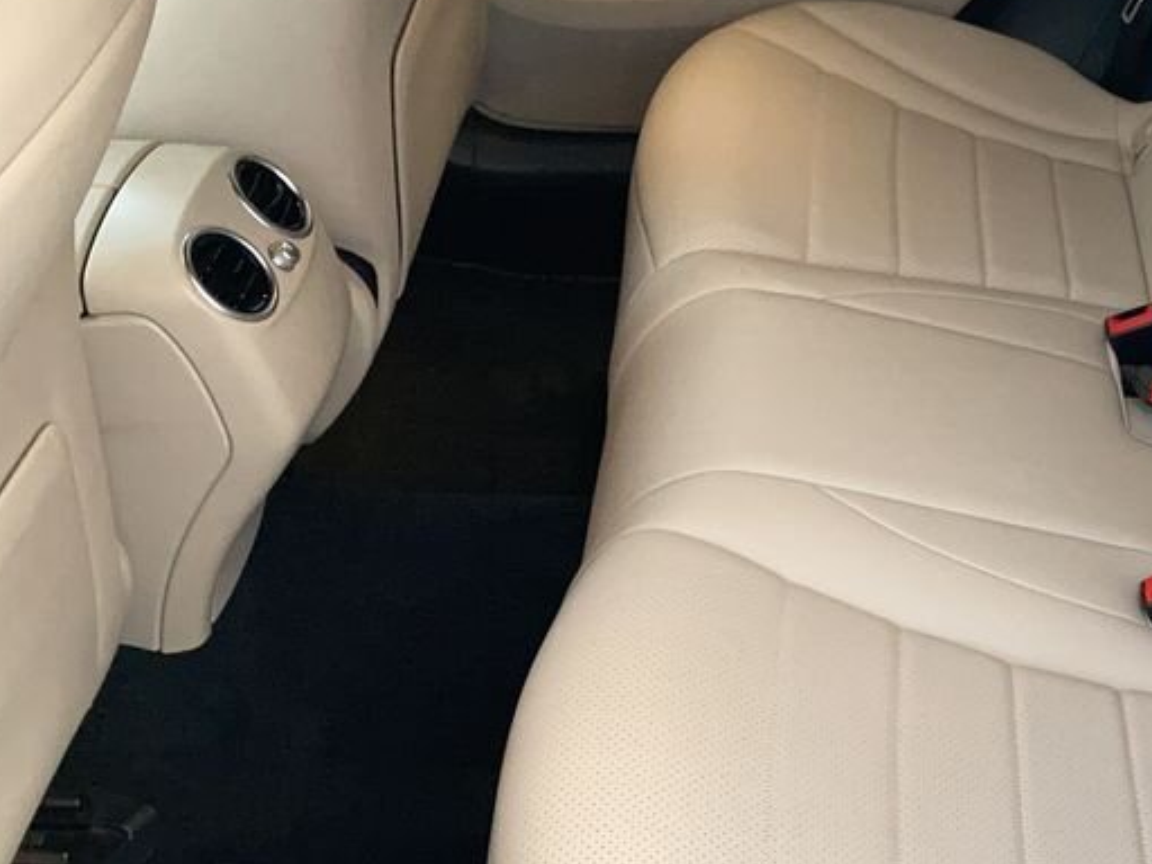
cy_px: 434
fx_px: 1864
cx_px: 1136
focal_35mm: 56
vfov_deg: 26.1
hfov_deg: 31.9
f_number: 1.8
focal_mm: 3.99
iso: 200
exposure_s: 1/68
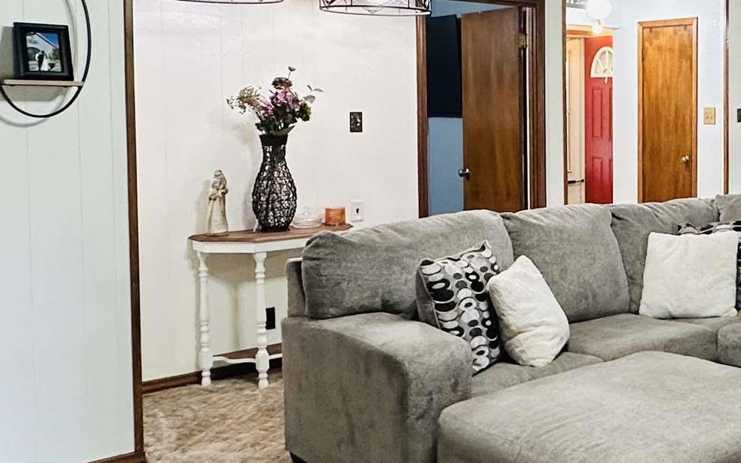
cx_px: 748
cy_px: 158
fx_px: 929
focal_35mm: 46
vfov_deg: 27.8
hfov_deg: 38.4
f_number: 2.2
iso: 320
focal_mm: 2.22
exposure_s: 1/60
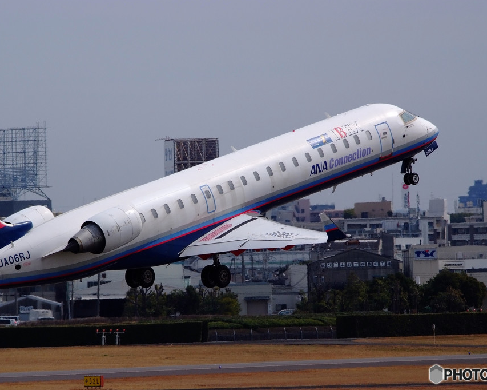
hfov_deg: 4.4
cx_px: 237
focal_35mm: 440
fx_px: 6340
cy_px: 195
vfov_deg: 3.5
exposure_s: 1/7000
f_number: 6.3
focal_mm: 260
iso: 500
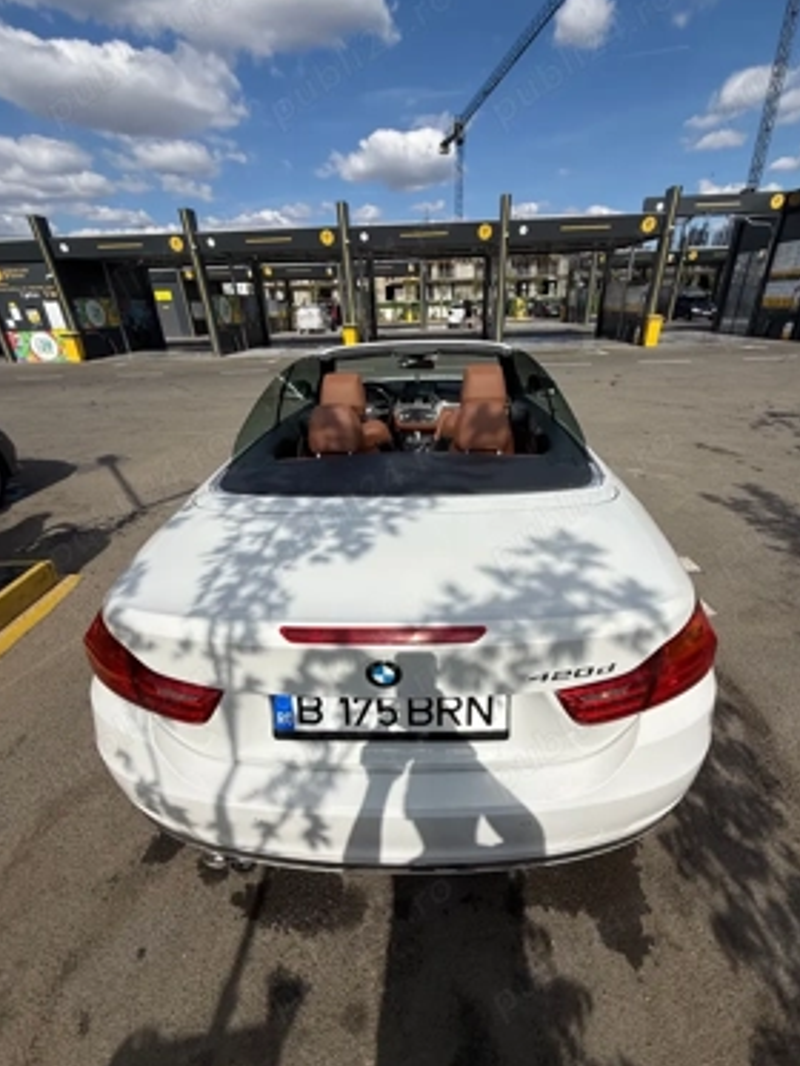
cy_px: 534
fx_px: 462
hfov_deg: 81.7
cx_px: 417
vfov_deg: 98.2
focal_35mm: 15
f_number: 2.2
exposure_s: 1/5155
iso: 50
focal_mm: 2.22
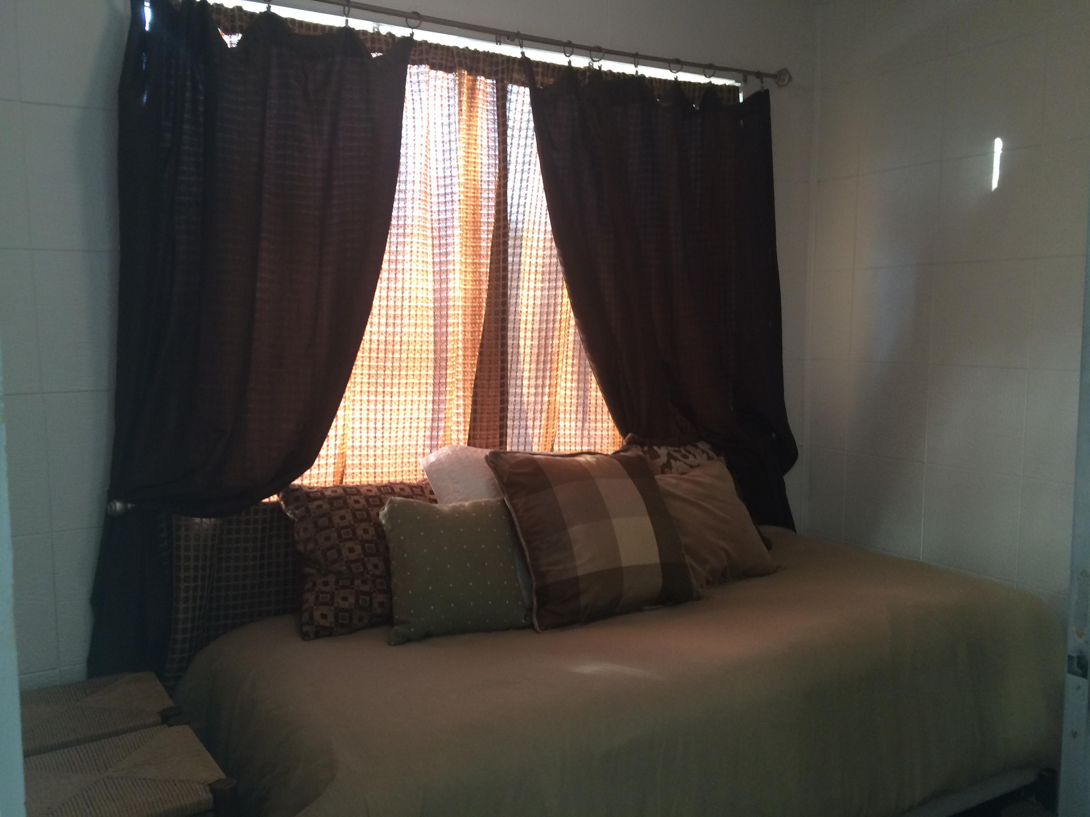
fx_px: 913
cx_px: 545
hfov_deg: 61.7
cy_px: 408
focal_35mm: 29
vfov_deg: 48.2
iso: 100
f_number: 2.2
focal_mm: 4.15
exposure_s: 1/30
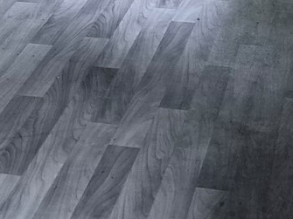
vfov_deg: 12.2
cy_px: -189
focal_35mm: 110
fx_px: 931
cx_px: 101
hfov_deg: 17.8
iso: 1600
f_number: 1.8
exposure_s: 1/30
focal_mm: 5.4
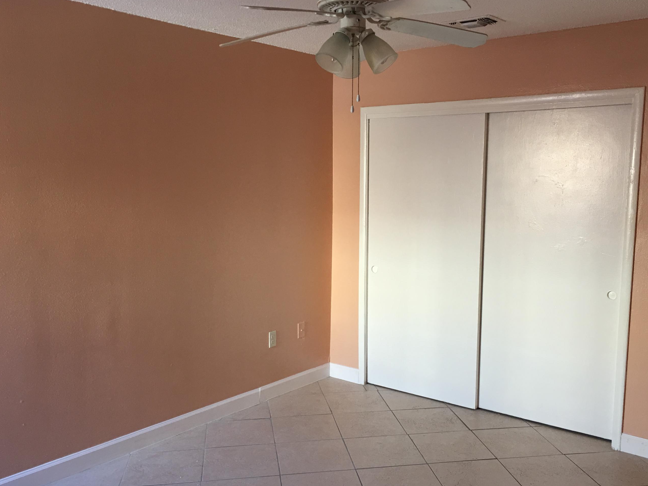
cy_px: 270
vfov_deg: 41.7
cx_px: 358
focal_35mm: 34
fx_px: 636
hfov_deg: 53.9
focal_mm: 4.15
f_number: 2.2
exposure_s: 1/15
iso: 25
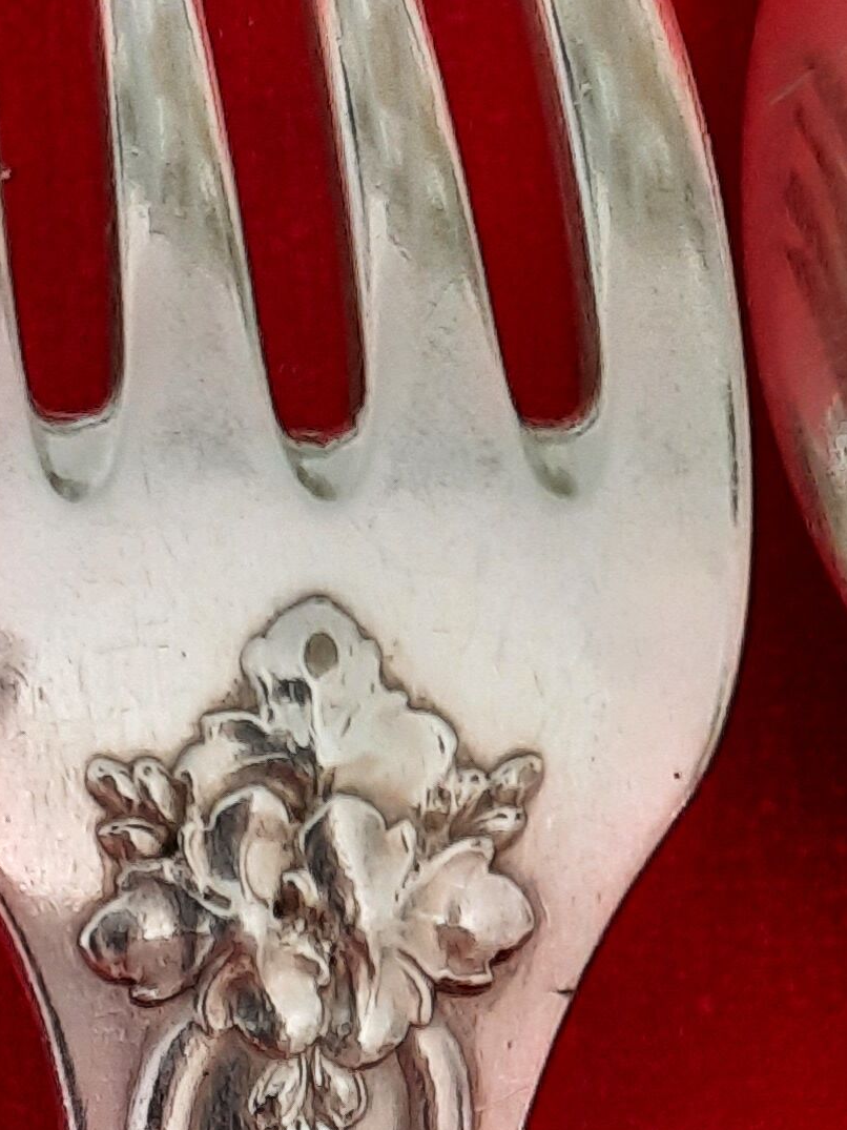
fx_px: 3035
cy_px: 1479
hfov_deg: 14.7
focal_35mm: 93
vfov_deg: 19.4
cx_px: -446
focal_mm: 4.6
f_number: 2
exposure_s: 1/50
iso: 250
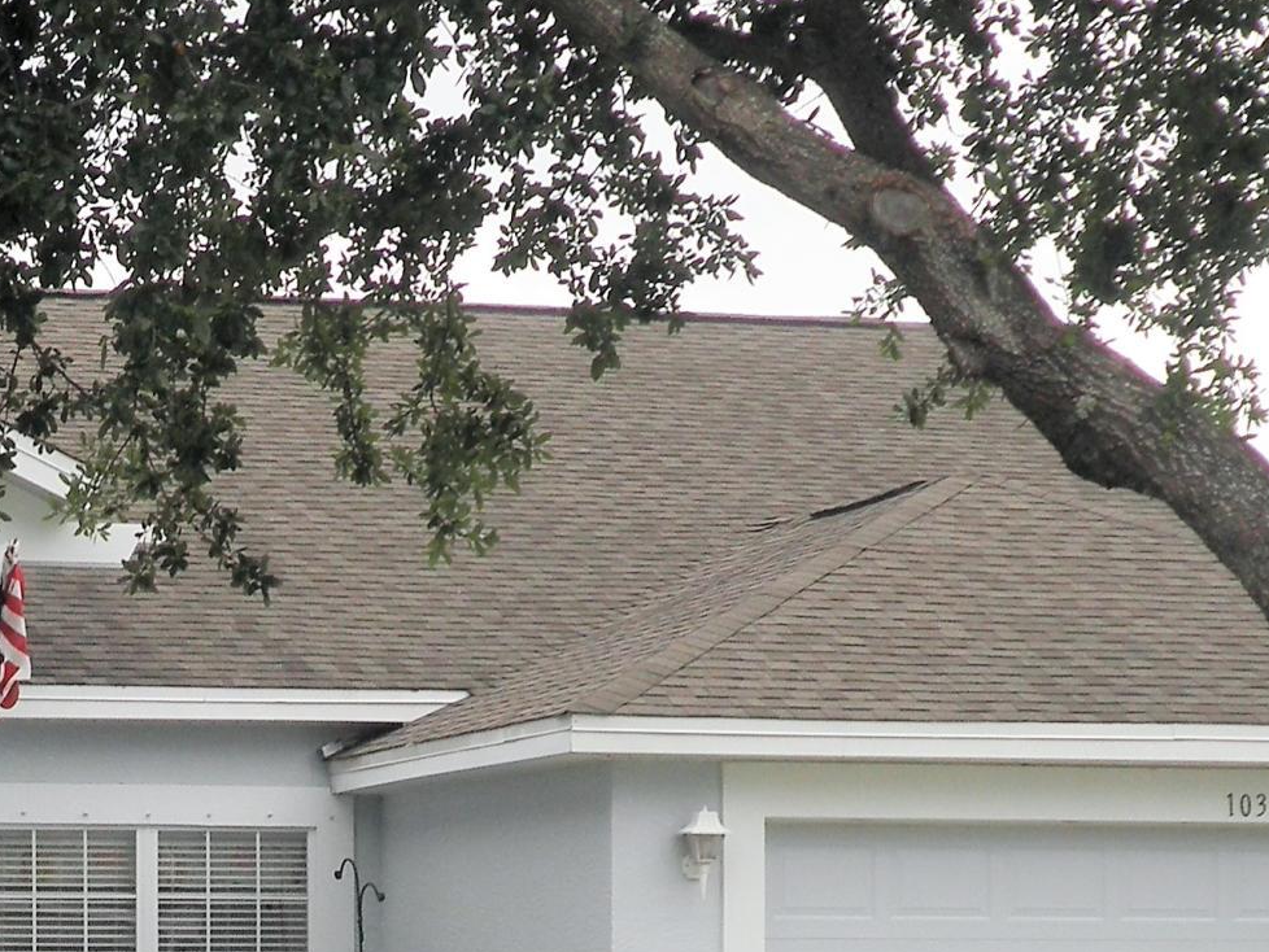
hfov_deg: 14.1
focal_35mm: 138
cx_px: 113
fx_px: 5060
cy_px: 1079
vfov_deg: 10.6
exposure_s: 1/160
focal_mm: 8.2
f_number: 4.4
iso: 64
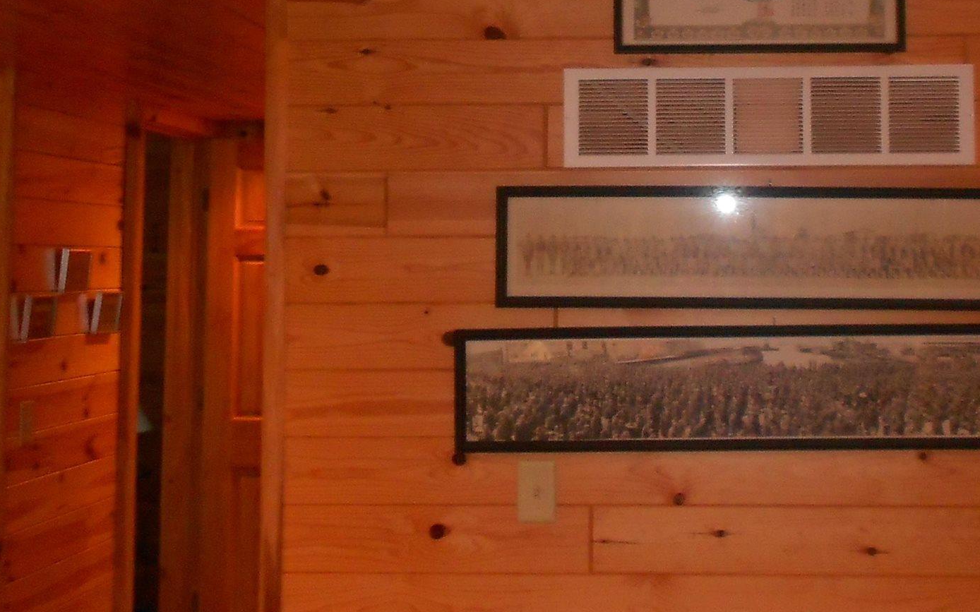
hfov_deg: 33.2
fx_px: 1629
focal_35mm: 61
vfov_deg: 20.9
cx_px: 645
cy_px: 76
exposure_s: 1/25
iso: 200
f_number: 3.2
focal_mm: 4.6
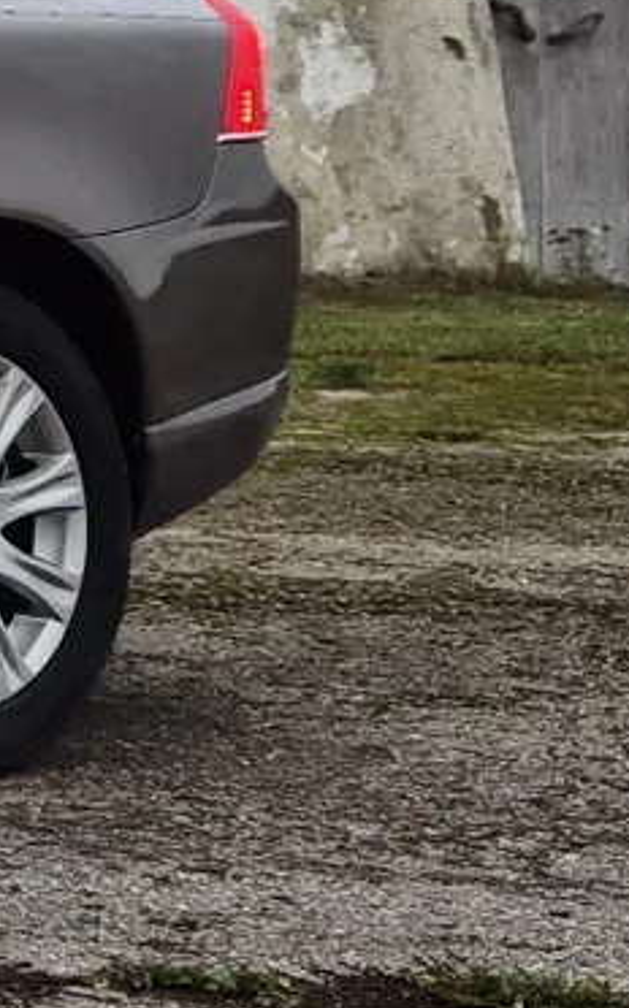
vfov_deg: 16.3
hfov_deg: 8.4
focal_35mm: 126
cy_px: 46
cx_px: -1369
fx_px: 3461
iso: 160
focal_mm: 5.4
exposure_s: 1/100
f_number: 1.8
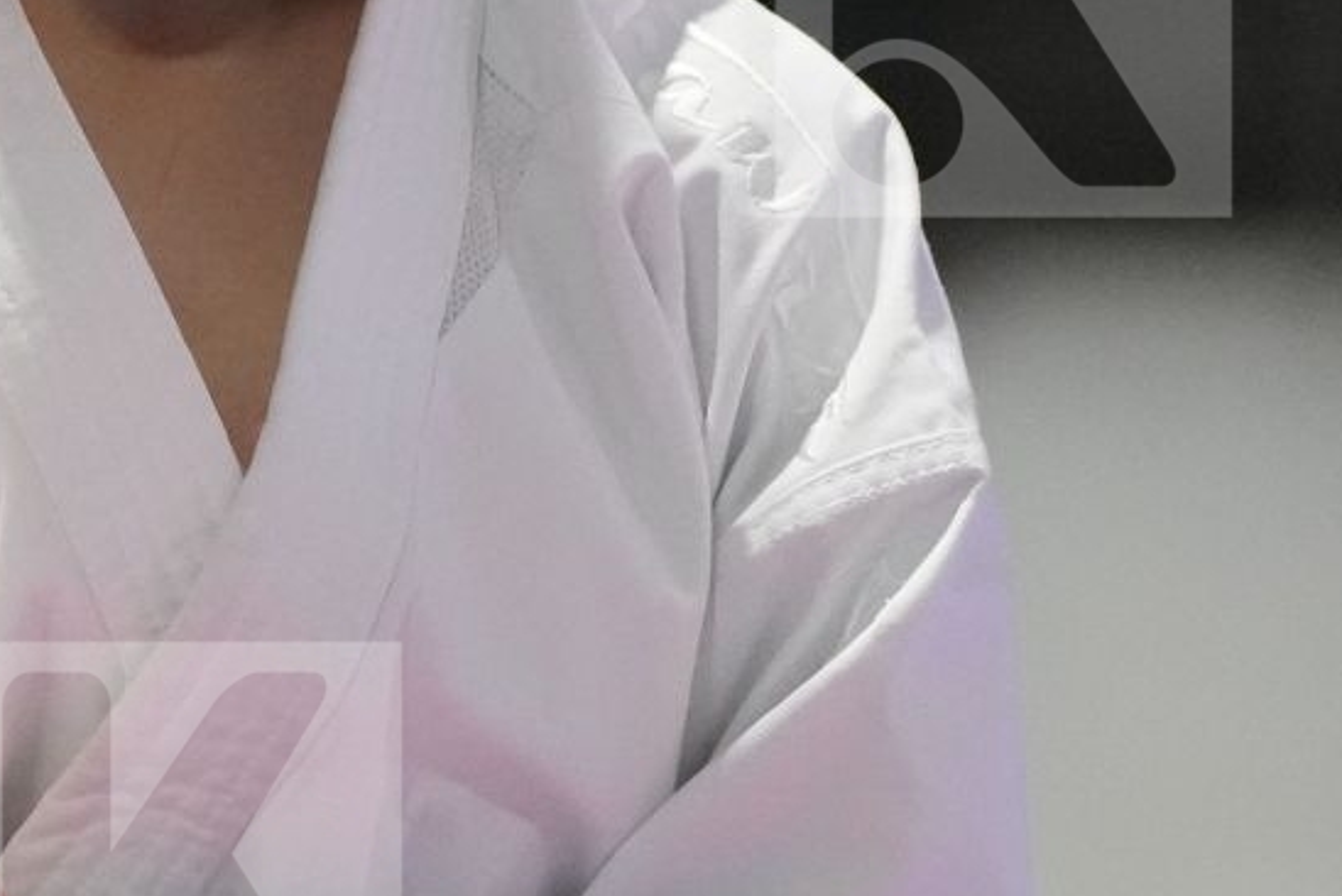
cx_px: 174
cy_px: -5
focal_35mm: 699
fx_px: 26070
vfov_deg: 2.0
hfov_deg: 2.9
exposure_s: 1/500
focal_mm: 142
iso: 6400
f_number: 2.8
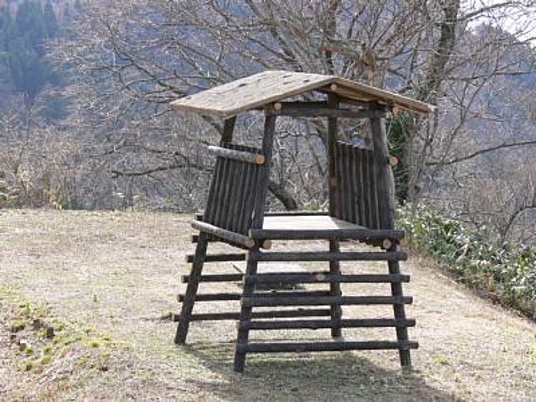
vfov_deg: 12.8
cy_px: 201
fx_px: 1796
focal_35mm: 116
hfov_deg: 17.0
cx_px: 268
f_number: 5.6
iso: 80
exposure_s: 1/100
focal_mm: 24.5
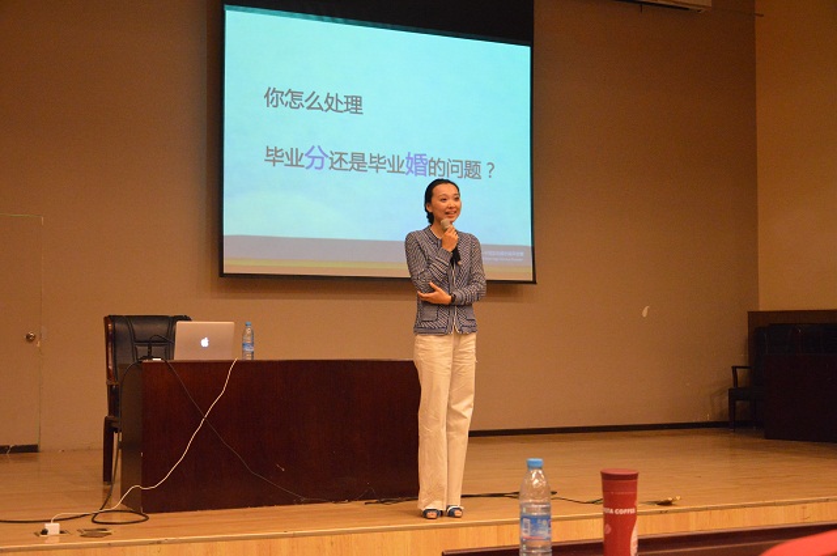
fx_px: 1115
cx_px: 418
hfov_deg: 41.2
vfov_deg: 28.0
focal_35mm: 48
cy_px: 278
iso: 3200
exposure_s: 1/25
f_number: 4.2
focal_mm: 32
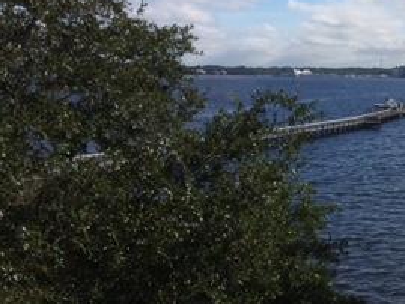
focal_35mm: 69
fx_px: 808
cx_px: 480
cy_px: 99
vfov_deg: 21.2
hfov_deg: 25.4
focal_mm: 4.15
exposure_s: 1/4566
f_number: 2.2
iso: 32
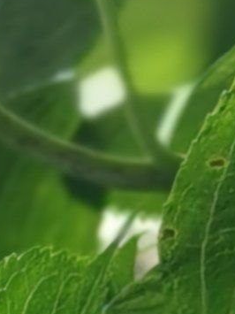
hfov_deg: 3.5
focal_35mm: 415
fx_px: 3759
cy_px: 856
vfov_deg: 4.6
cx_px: -446
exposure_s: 1/149
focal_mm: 5.72
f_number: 1.4
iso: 50
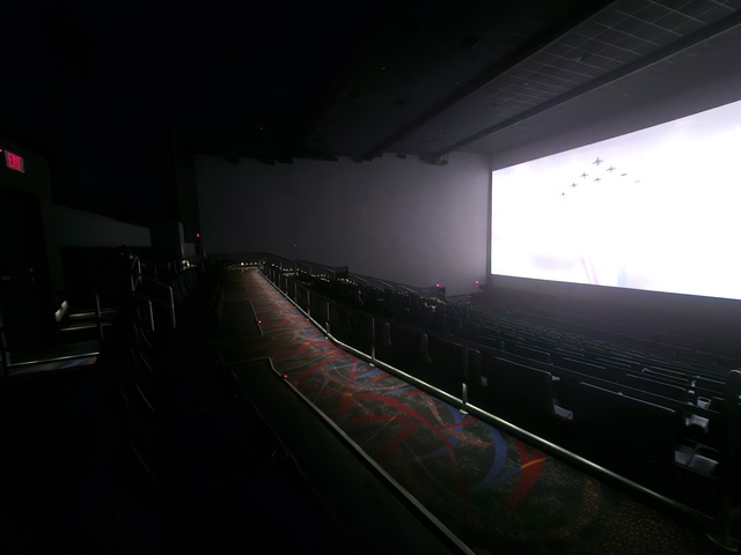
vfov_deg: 89.9
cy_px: 278
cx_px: 370
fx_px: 278
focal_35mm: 13
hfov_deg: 106.2
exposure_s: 1/4
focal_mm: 1.74
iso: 500
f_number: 2.2
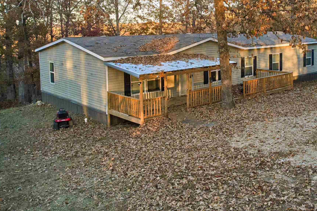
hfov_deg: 48.7
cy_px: 46
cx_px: 212
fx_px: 343
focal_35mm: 39
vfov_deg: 33.3
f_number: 2.8
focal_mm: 8.38
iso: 800
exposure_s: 1/50
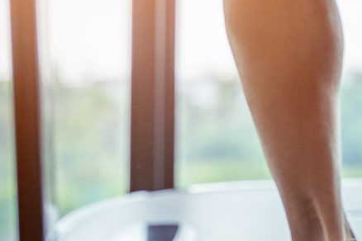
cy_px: 196
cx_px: 333
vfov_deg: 8.1
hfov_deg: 12.1
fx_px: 1699
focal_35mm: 169
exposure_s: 1/400
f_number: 4
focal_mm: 59
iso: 250
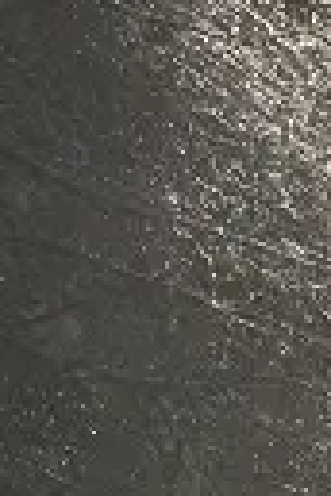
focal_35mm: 1126
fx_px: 15528
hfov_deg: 1.2
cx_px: 1280
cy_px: 731
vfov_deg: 1.8
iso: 500
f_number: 6.3
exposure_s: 1/400
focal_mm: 200
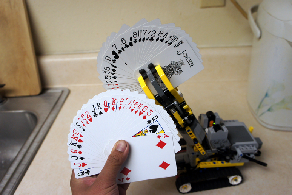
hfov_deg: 60.3
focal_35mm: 31
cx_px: 150
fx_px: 251
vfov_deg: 42.3
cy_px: 95
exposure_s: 1/30
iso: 400
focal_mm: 20
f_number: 4
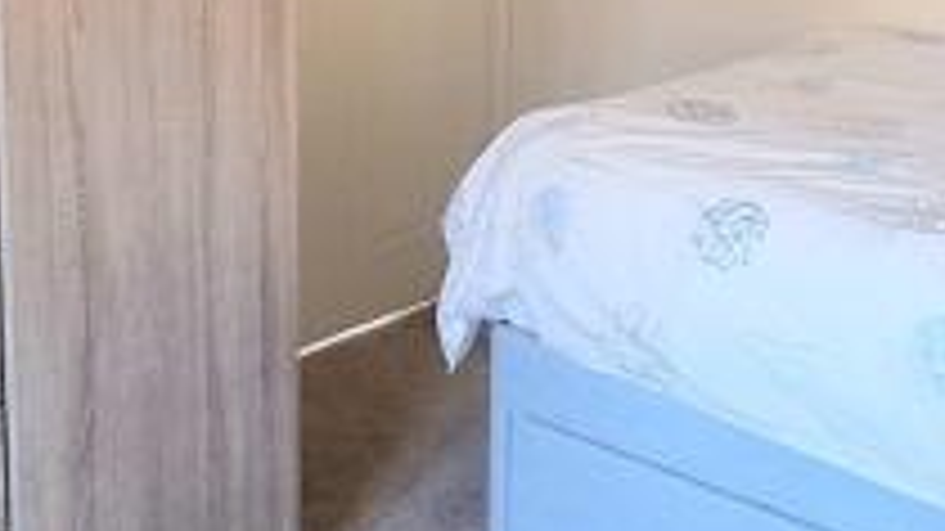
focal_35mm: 69
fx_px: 1729
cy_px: -130
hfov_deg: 30.5
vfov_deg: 16.6
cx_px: 590
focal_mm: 2.2
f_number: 2.2
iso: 125
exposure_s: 1/50
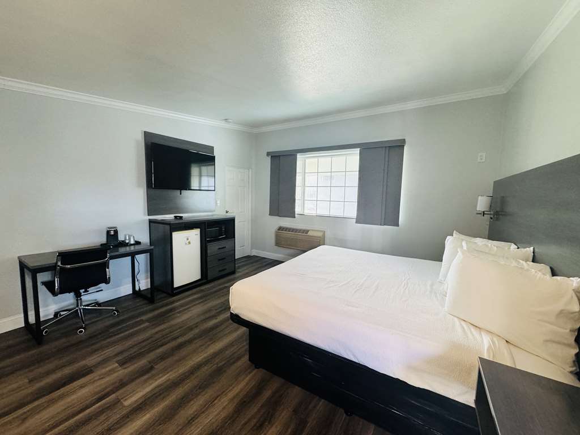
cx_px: 290
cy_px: 218
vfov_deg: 85.7
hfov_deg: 102.1
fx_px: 235
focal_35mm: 14
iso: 320
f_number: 2.2
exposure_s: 1/120
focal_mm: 2.22
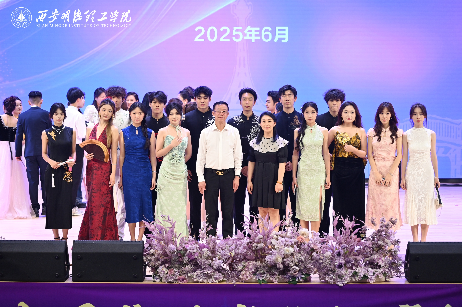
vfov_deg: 11.9
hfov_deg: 17.8
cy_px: 154
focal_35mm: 115
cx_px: 231
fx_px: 1475
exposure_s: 1/200
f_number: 4
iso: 1600
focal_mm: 115
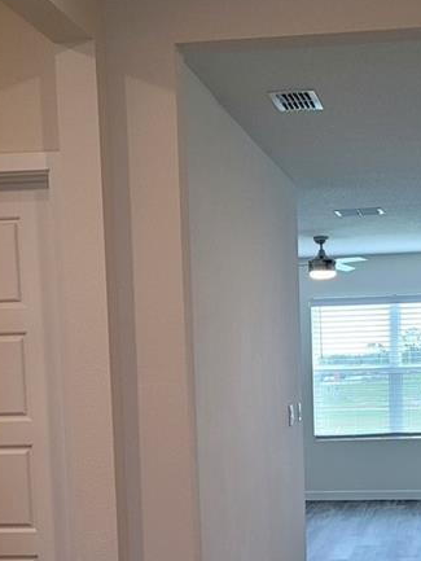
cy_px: 478
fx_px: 1167
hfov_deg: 20.3
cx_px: 295
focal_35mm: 72
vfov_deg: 26.3
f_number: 1.8
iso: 100
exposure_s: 1/120
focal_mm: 5.4
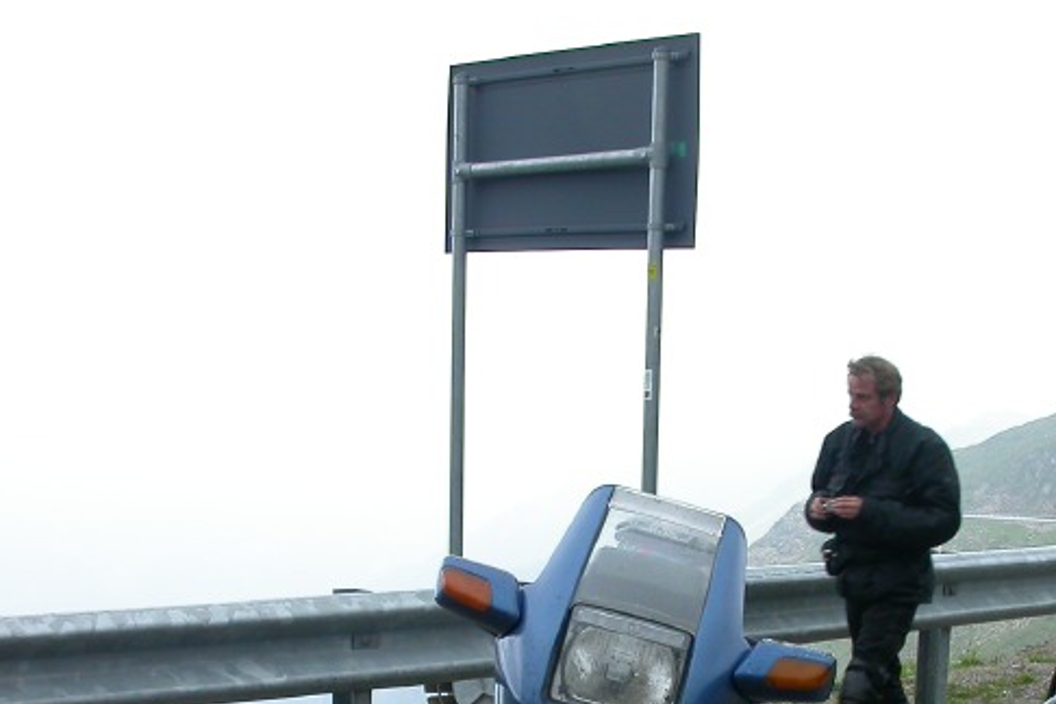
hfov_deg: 30.9
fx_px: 1907
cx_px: 604
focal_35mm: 65
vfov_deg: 20.5
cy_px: 634
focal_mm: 7.85
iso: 100
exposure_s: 1/53.6
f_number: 4.7
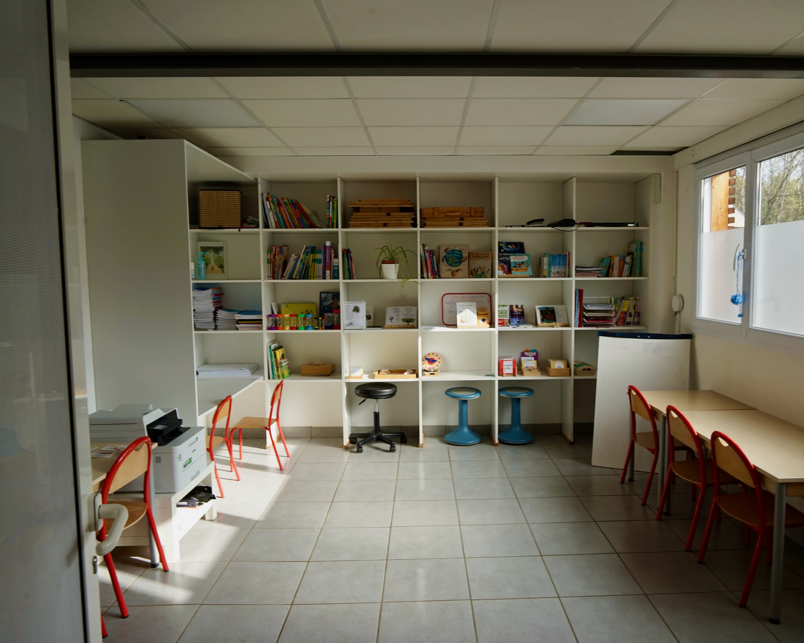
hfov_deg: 70.1
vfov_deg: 58.8
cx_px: 445
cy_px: 321
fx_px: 571
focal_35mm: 24
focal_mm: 21
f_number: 11
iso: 100
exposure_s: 1/15
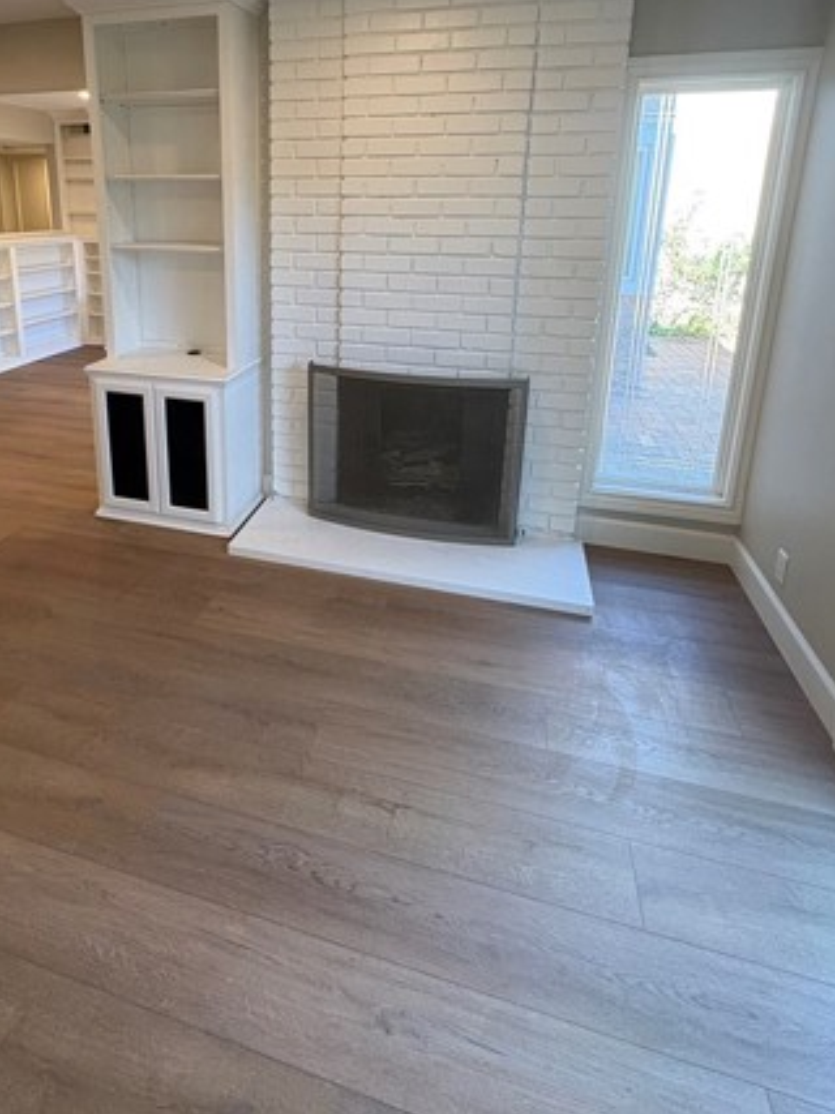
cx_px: 303
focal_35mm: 21
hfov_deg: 62.4
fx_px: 676
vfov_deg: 76.4
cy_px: 368
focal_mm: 2.22
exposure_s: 1/120
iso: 200
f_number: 2.2
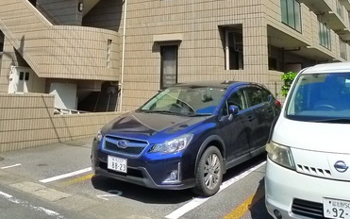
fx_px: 458
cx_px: 140
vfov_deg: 25.6
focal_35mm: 48
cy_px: 3
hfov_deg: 41.6
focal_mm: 5.1
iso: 400
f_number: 4.5
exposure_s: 1/800
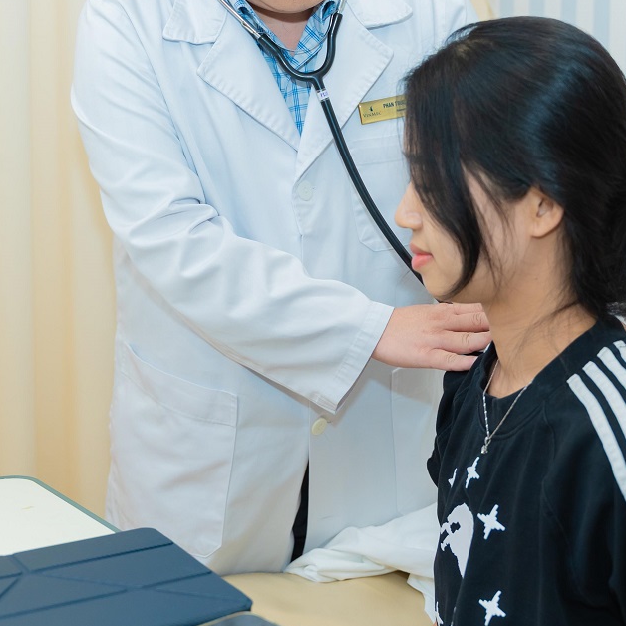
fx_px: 1371
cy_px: 134
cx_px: 347
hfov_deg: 25.7
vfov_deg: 25.3
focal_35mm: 67
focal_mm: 33
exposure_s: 1/200
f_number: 2.8
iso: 640
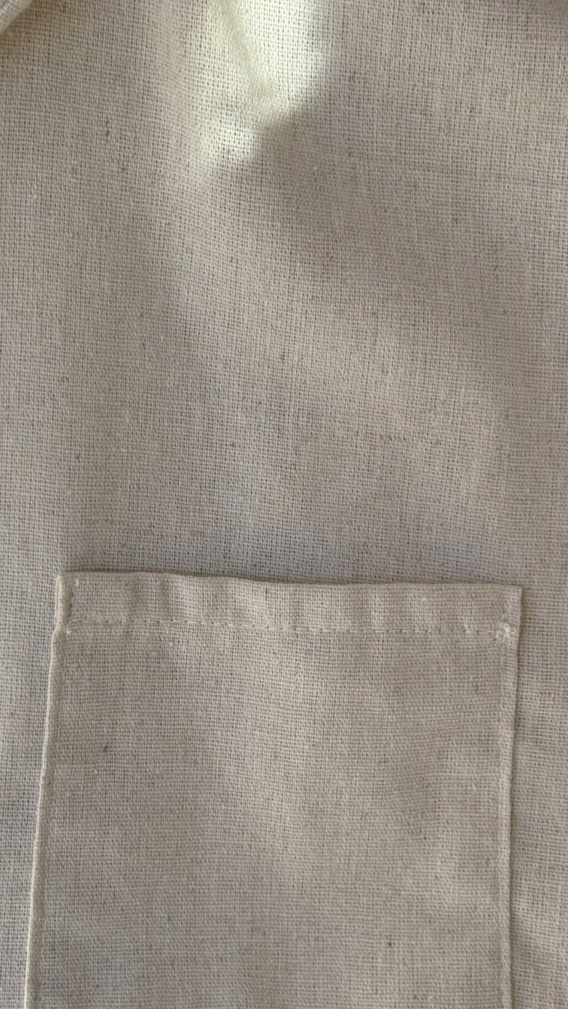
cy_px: 635
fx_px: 2088
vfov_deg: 27.1
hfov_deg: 15.5
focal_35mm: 78
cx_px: 248
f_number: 1.78
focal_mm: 6.76
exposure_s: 1/1513
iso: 100
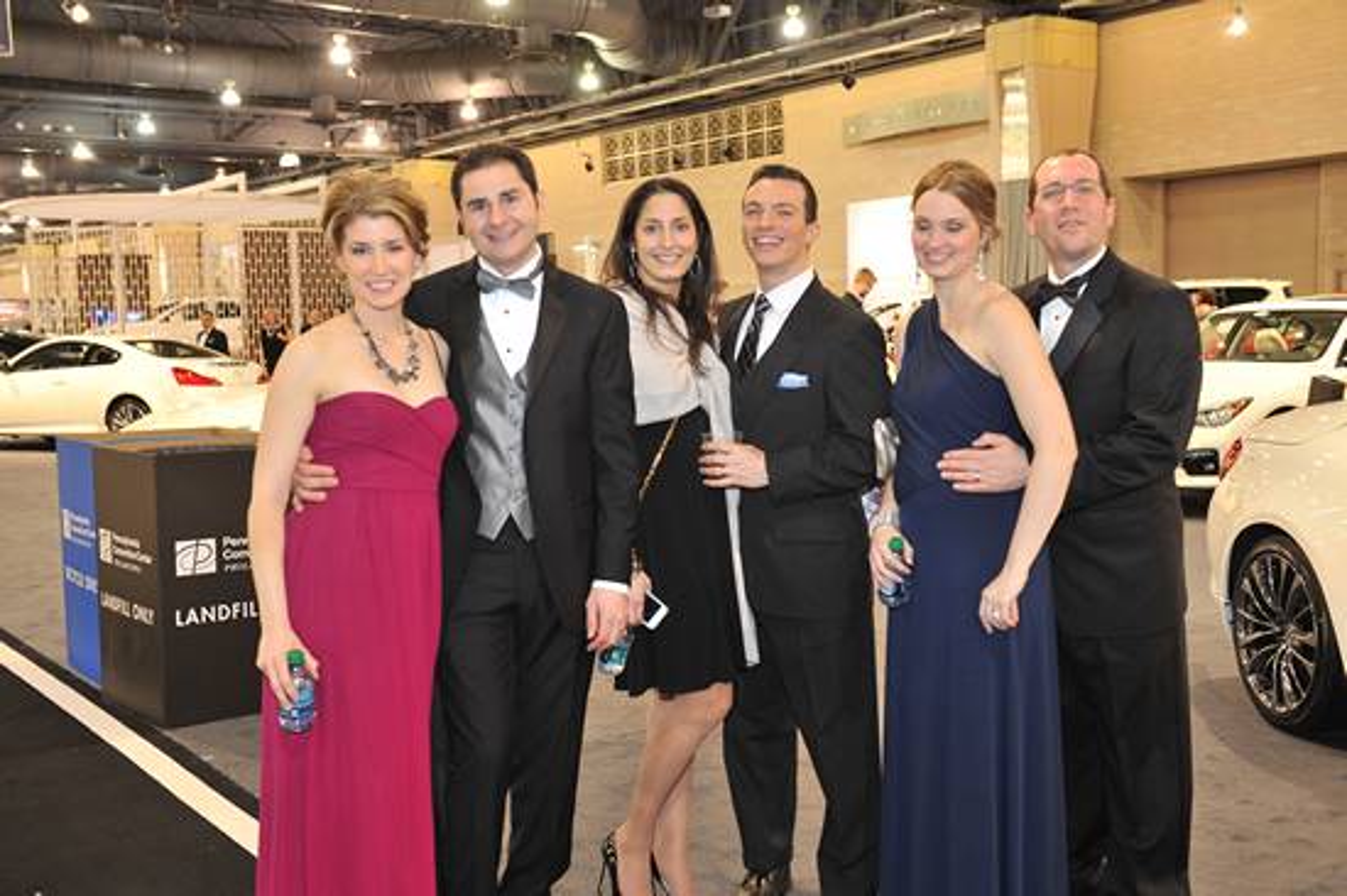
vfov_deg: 33.4
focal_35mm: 40
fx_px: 1496
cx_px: 674
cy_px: 448
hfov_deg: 48.5
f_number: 4.5
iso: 1250
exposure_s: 1/80
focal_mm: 40
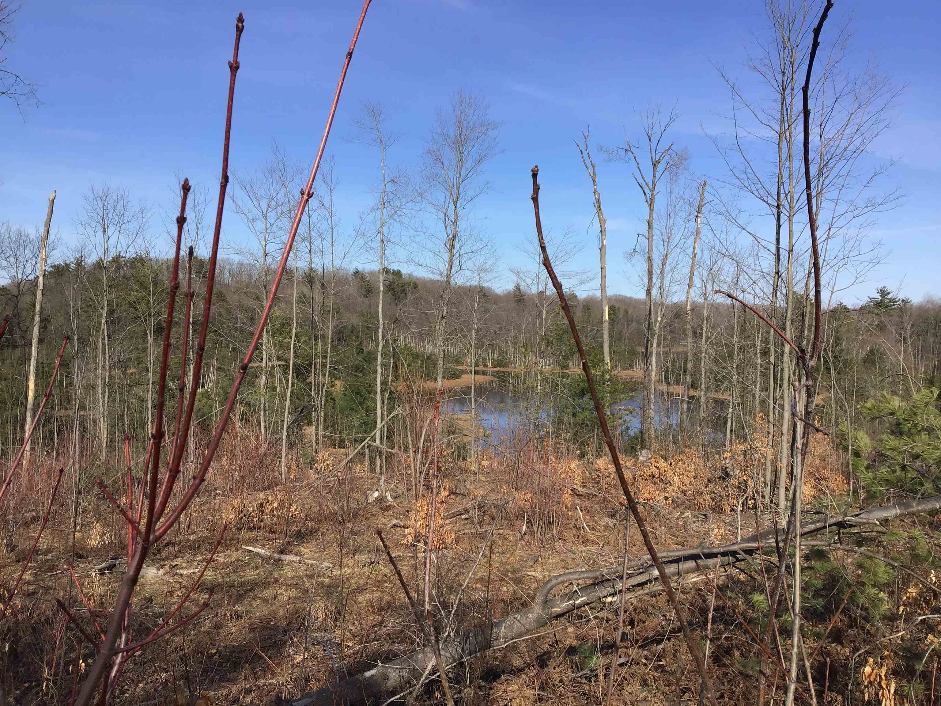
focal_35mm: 31
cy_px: 353
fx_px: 843
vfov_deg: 45.4
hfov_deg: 58.4
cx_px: 470
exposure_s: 1/1217
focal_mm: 3.3
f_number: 2.4
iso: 25
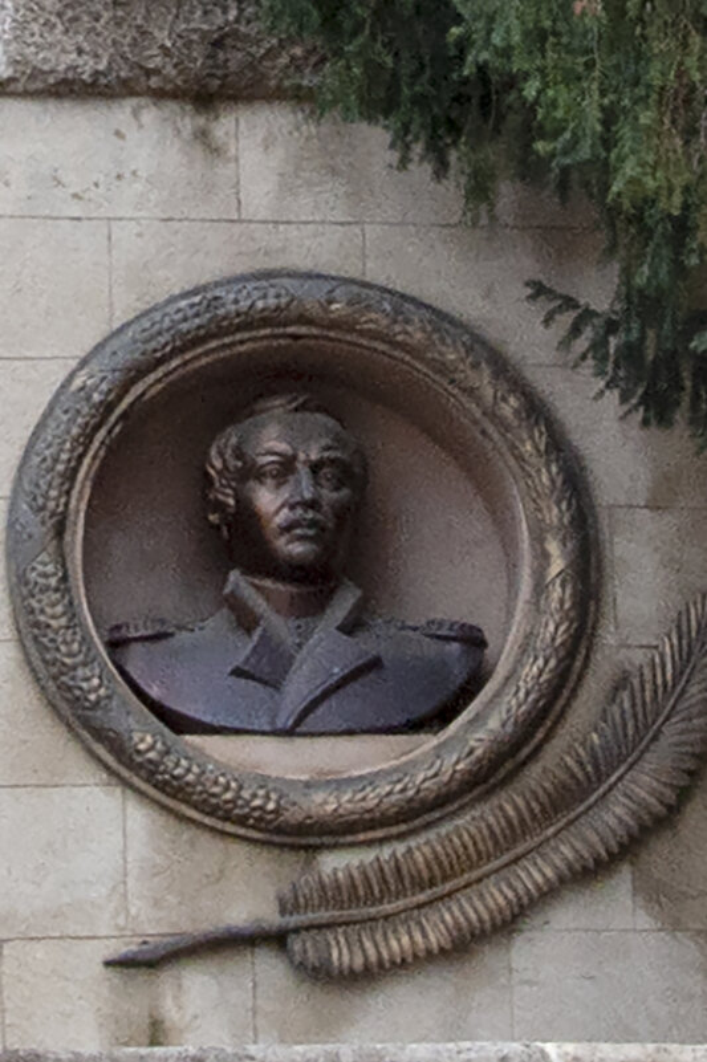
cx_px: 354
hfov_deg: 29.8
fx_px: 1327
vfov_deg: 43.6
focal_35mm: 45
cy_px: 531
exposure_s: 1/160
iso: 640
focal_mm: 30
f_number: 13
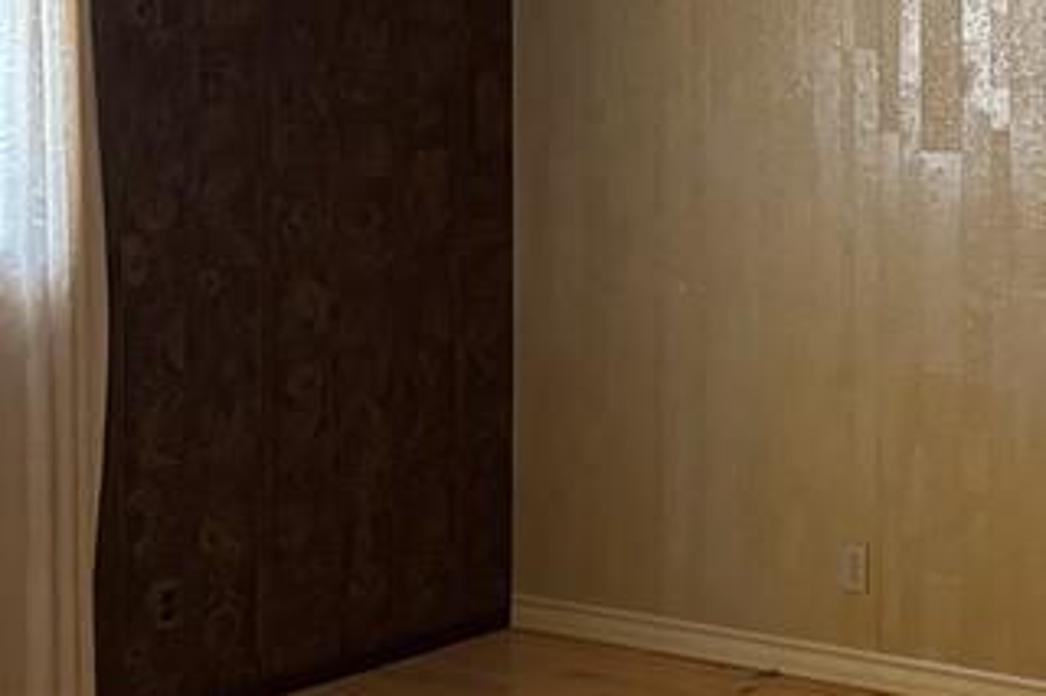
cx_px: 1098
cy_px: 46
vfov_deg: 16.8
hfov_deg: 24.0
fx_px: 2323
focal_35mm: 80
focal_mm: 6.76
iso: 800
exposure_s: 1/40
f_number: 1.78
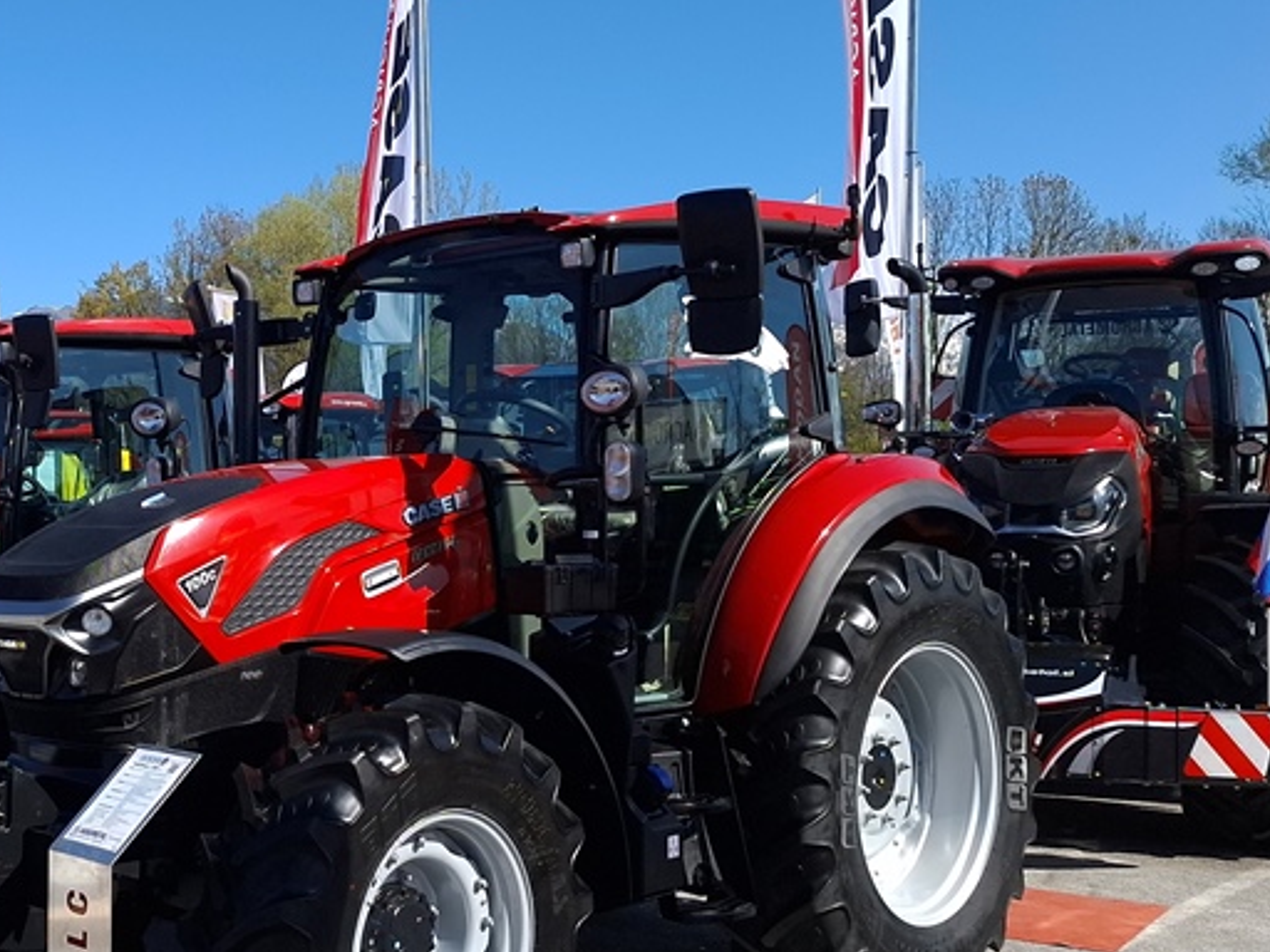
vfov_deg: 31.5
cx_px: 203
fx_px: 1688
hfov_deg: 39.2
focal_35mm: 46
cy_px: 533
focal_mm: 5.54
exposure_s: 1/2398
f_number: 1.8
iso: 80
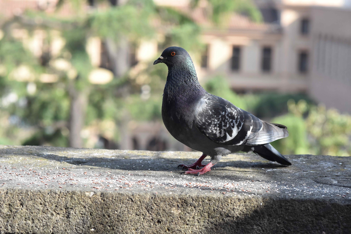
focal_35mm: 128
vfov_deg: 10.8
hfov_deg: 16.1
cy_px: 117
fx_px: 1243
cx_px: 176
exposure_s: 1/800
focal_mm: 85
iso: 800
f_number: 7.1
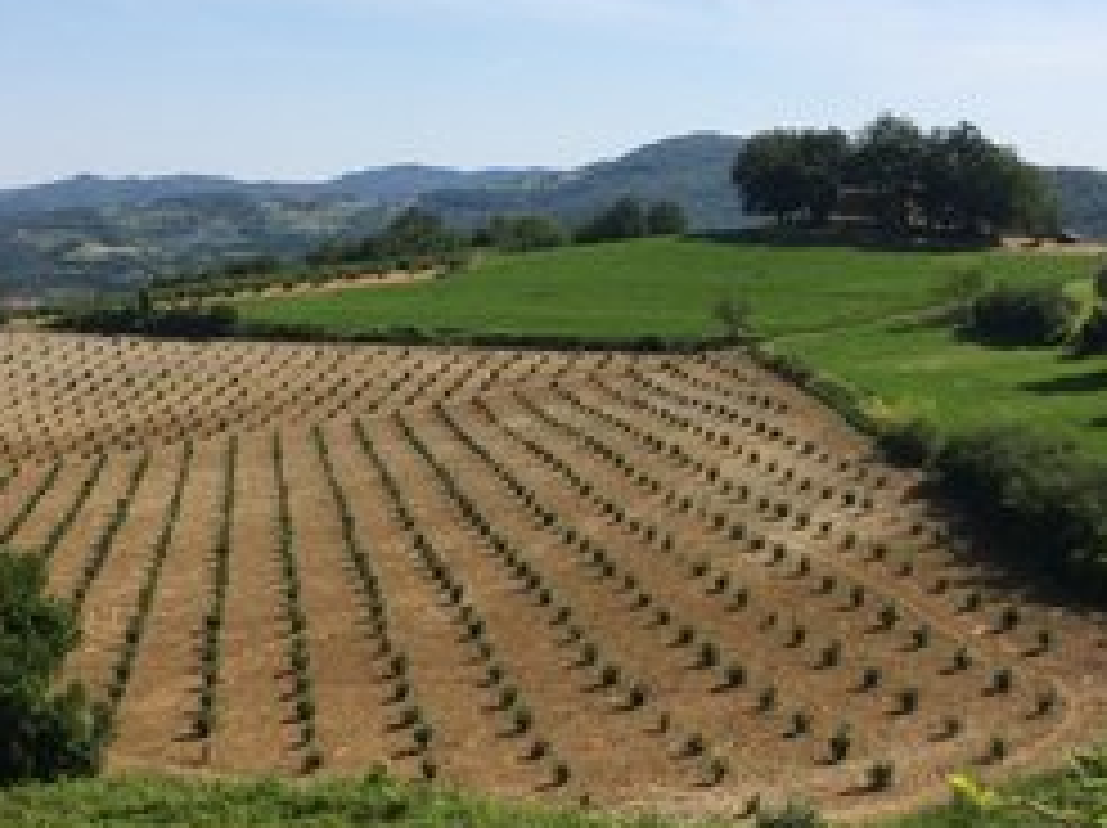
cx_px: 387
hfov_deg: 32.5
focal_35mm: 59
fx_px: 1885
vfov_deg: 24.7
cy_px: 506
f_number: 2.2
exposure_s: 1/2564
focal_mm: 4.15
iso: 32
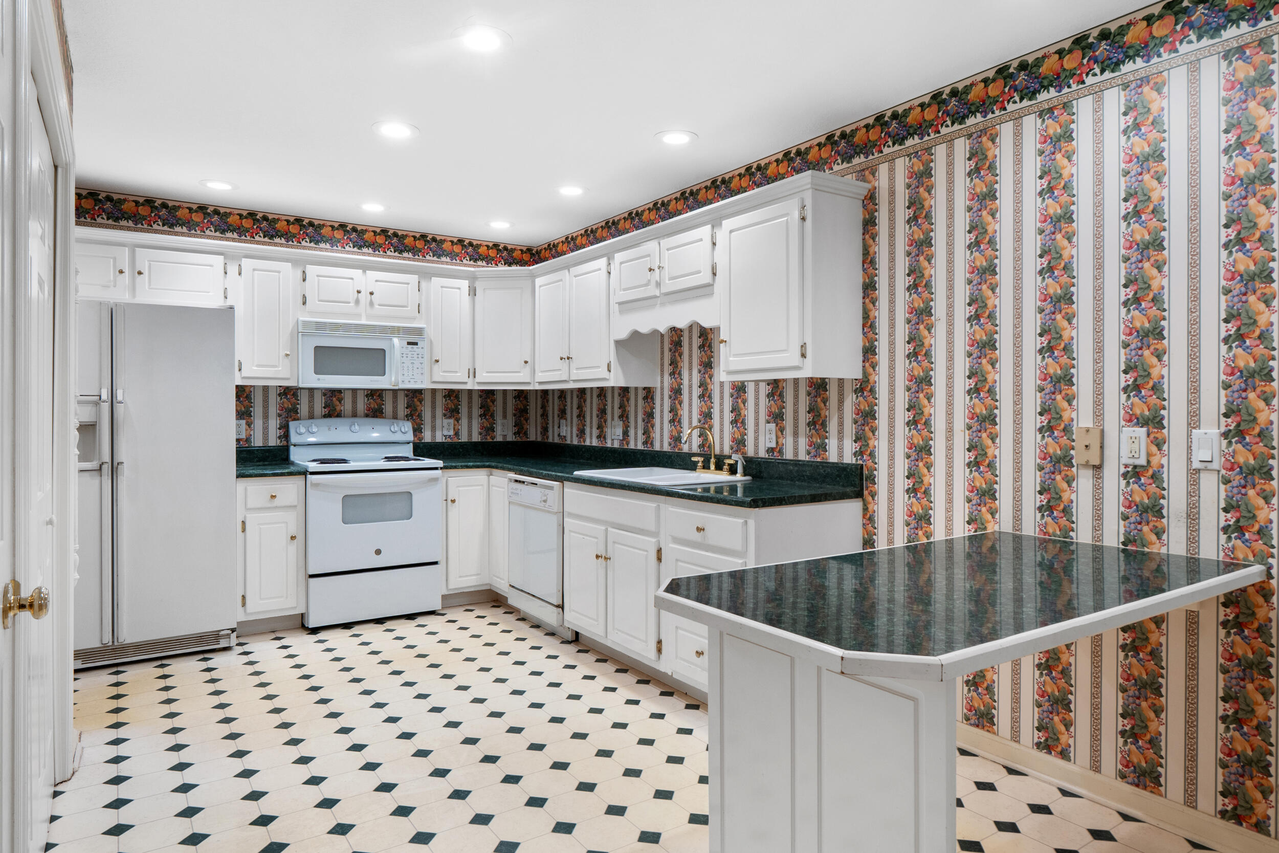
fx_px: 817
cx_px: 640
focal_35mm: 23
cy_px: 426
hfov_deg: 76.1
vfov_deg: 55.1
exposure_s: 1/1.67
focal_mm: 15.5
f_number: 10
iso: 250
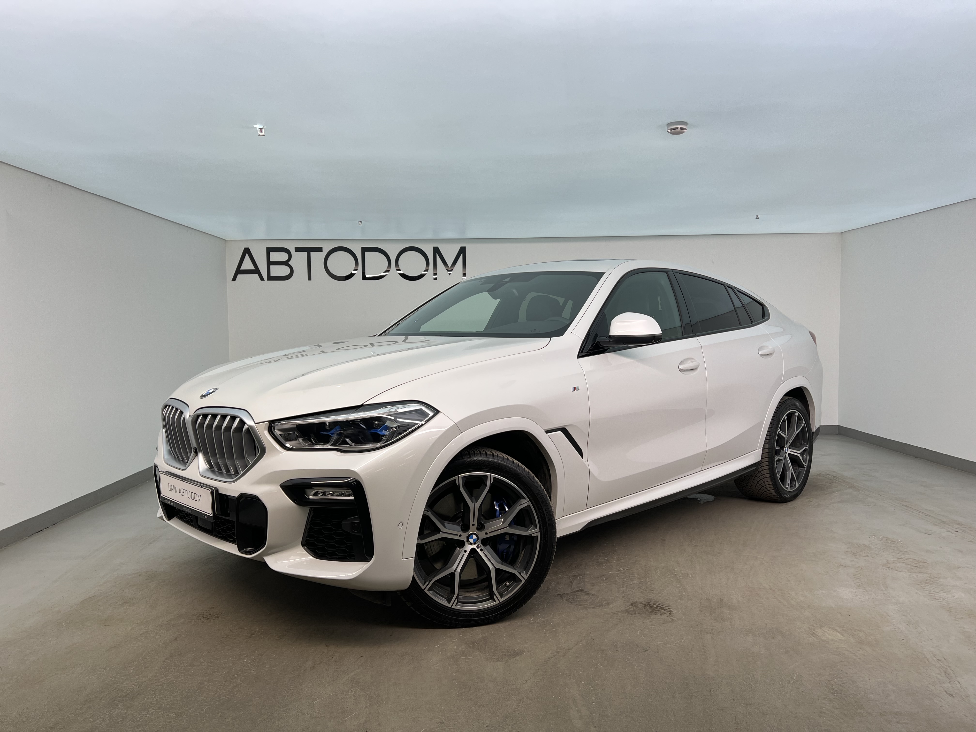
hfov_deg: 67.3
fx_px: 733
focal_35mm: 26
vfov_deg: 53.1
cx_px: 488
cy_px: 366
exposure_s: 1/84
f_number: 1.5
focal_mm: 5.7
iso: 32
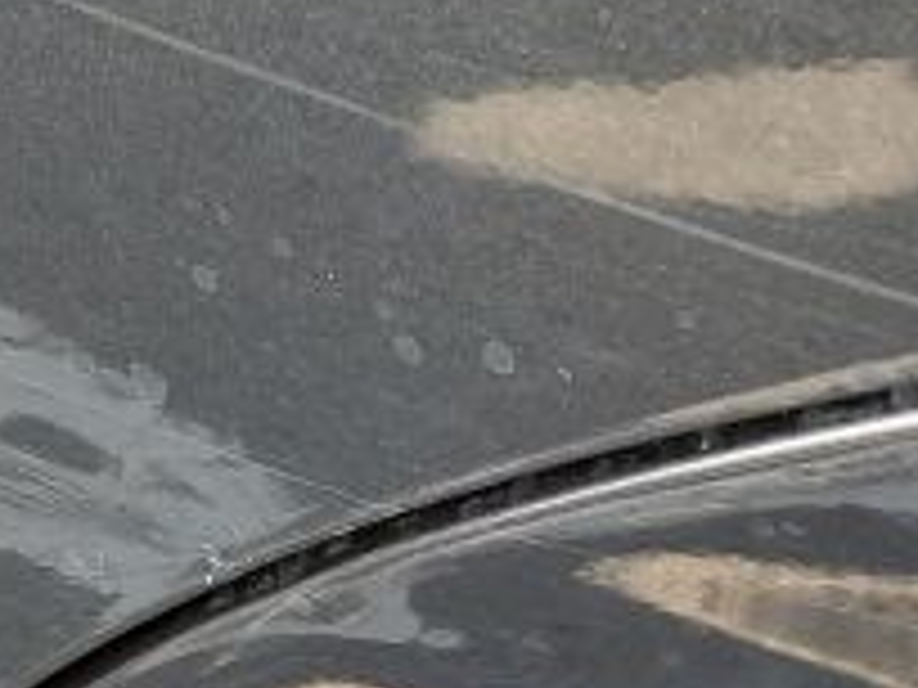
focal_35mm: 98
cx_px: 1170
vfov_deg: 15.1
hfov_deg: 18.7
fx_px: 2599
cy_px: 355
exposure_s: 1/50
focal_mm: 4.6
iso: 50
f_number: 2
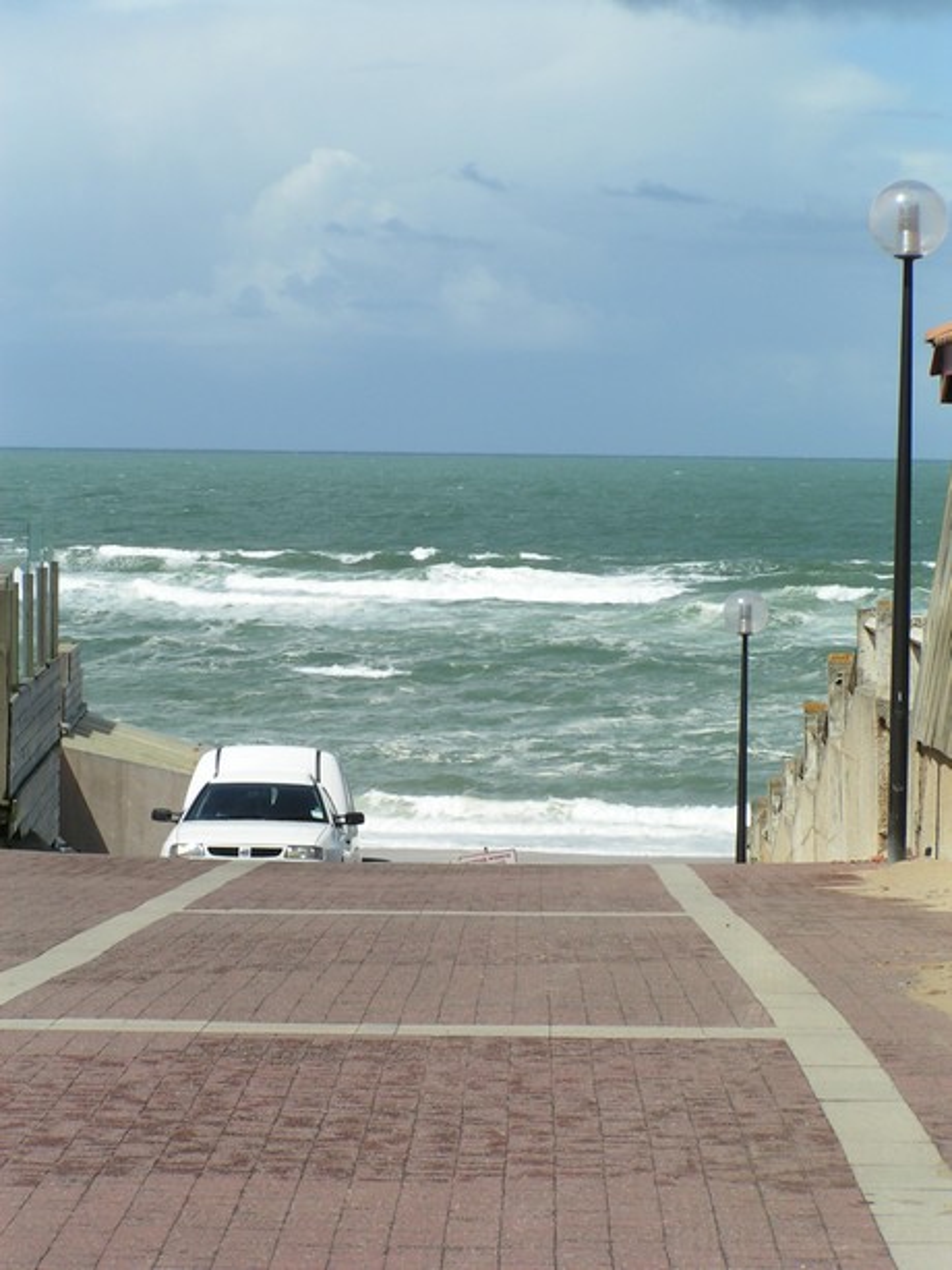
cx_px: 476
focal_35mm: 143
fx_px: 5242
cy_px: 635
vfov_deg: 13.8
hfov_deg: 10.4
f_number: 6.3
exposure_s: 1/640
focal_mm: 21.9
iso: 50
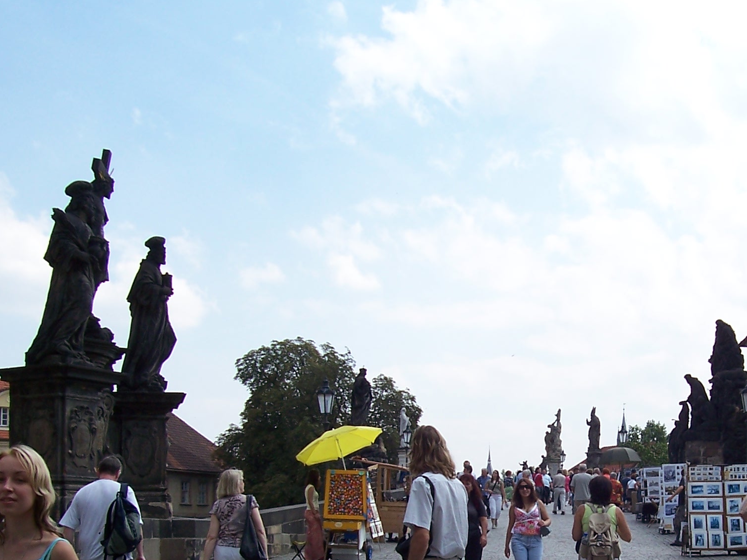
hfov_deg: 32.5
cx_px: 572
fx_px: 1252
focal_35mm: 58
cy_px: 461
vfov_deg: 24.8
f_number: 5.6
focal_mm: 5.6
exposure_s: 1/350
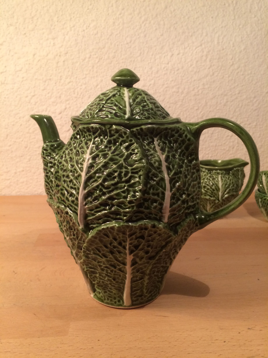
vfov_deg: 61.7
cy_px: 179
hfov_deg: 48.2
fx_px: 299
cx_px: 134
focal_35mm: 29
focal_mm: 4.15
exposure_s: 1/33
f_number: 2.2
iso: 80
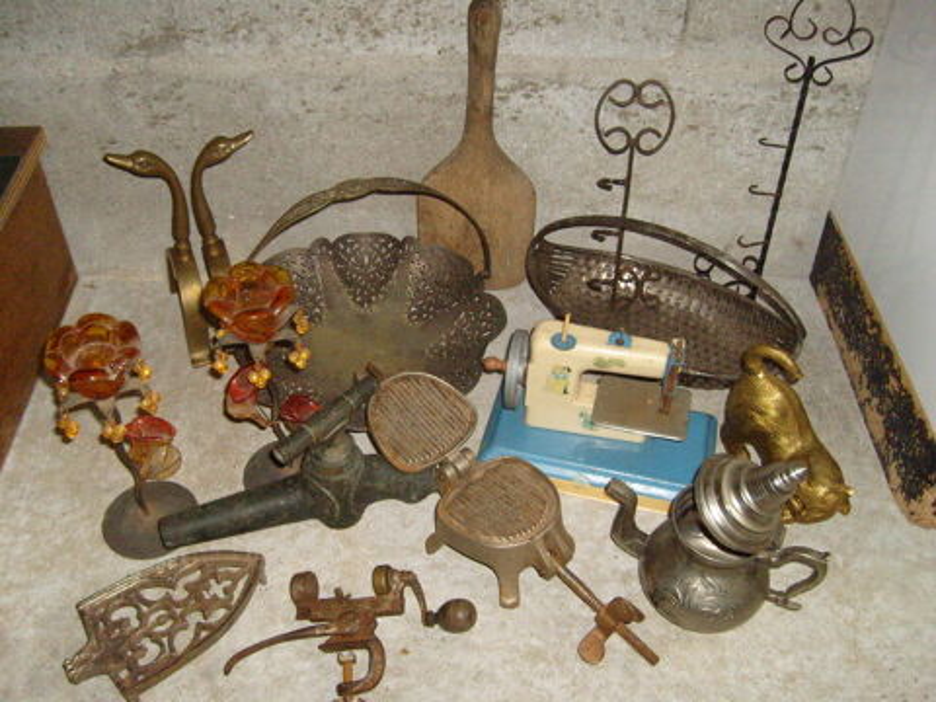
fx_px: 946
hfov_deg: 52.6
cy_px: 351
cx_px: 468
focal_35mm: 35
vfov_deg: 40.7
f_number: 2.8
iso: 400
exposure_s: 1/45
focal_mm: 5.8
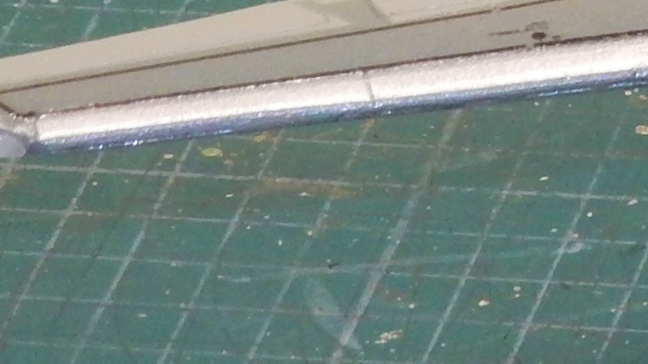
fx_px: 8967
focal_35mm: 522
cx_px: 1613
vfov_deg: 2.3
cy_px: -475
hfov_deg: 4.1
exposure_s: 1/30
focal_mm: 14.9
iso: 200
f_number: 5
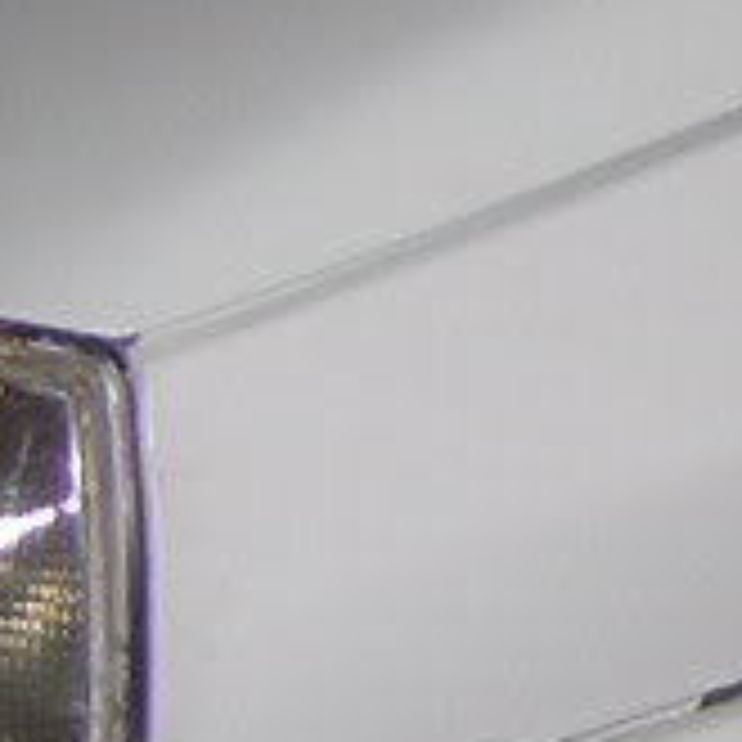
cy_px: 49
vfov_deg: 8.8
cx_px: 1835
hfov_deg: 8.1
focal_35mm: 198
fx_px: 4802
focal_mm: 4.7
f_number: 2.6
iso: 50
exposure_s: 1/60.1
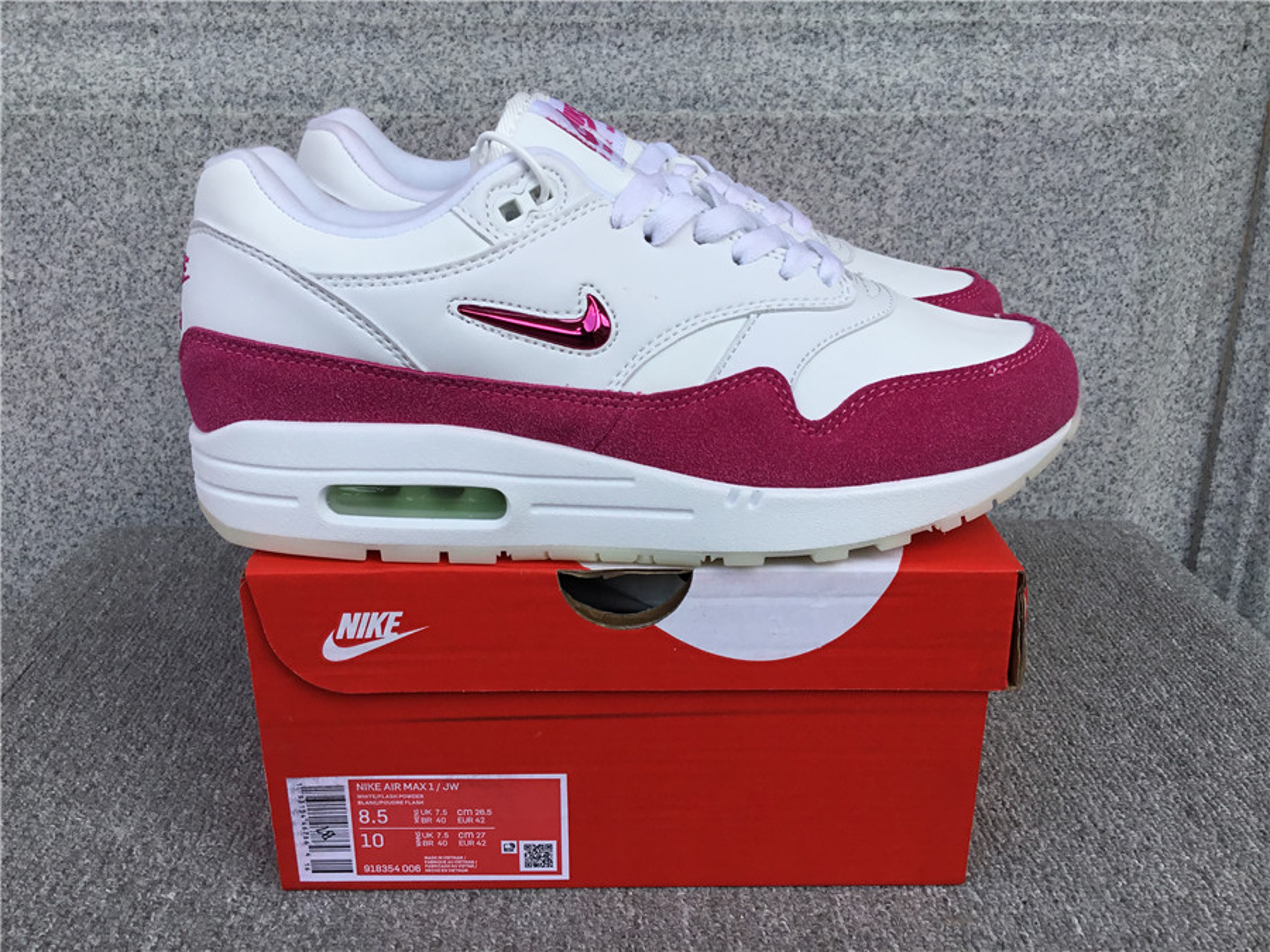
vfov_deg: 45.4
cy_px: 476
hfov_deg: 58.4
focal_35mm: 31
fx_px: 1137
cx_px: 635
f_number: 2.4
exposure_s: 1/562
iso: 25
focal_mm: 3.3
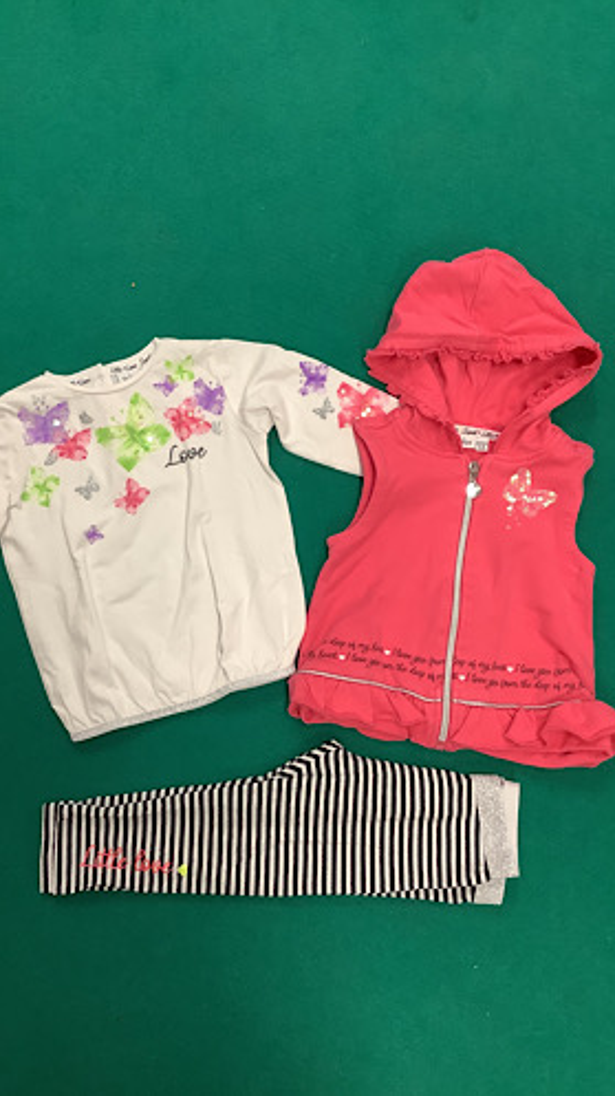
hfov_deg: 34.5
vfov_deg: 58.0
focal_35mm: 34
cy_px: 549
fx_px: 987
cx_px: 255
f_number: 2.4
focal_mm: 3.3
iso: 125
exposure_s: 1/50
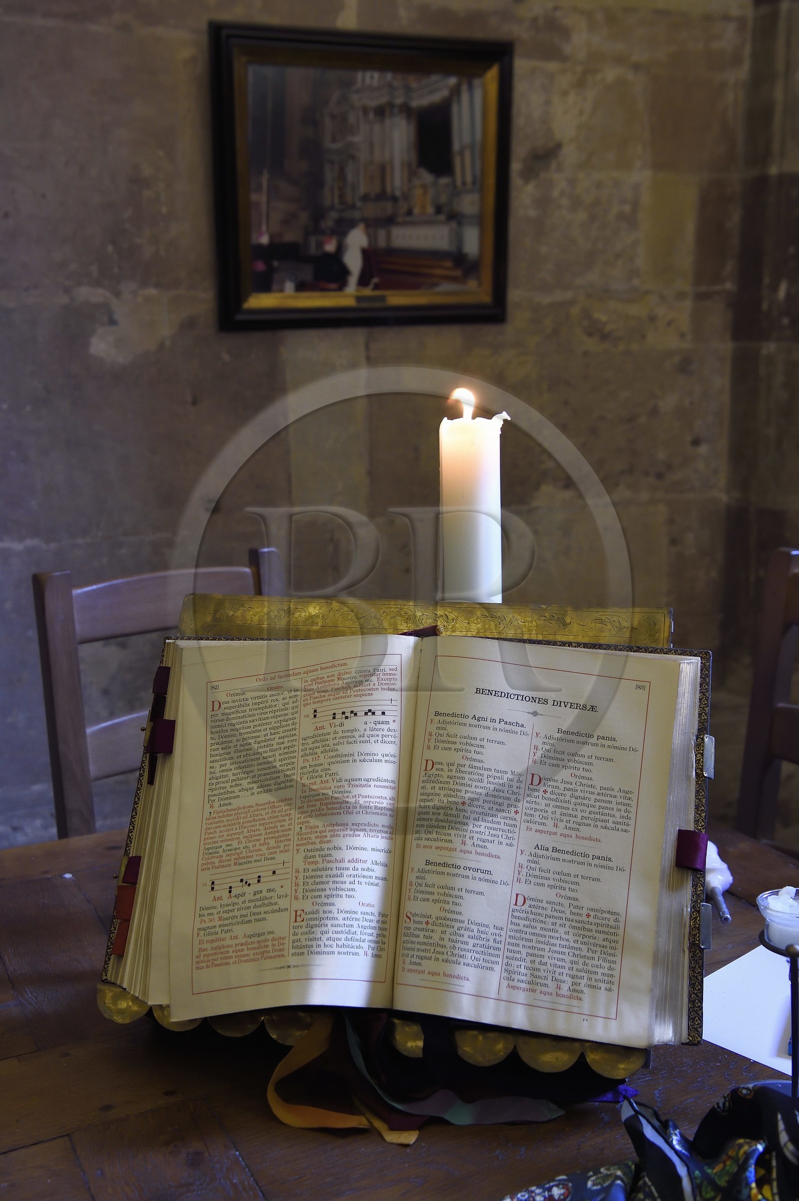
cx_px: 400
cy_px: 600
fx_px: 1333
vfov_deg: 48.5
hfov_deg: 33.4
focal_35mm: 40
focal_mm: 40
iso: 2500
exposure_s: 1/40
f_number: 5.6
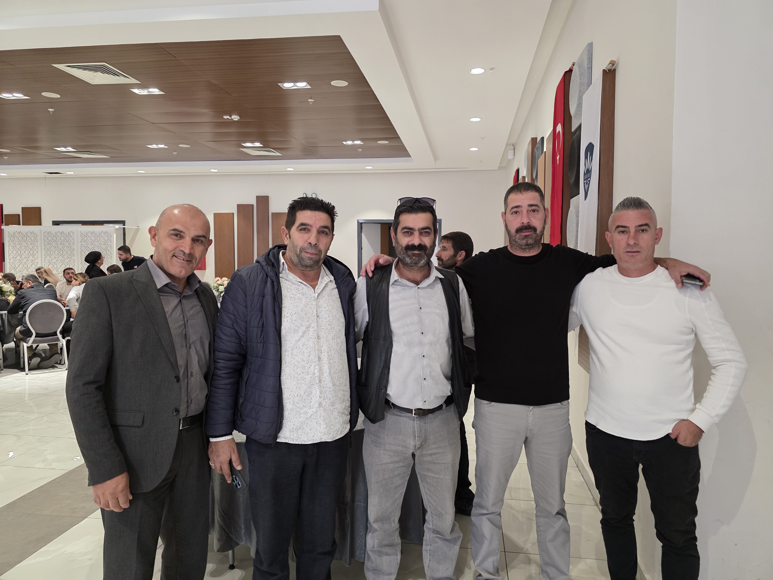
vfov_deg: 58.9
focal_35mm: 23
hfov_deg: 73.9
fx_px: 514
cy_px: 290
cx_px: 386
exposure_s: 1/100
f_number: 1.7
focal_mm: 6.3
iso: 500
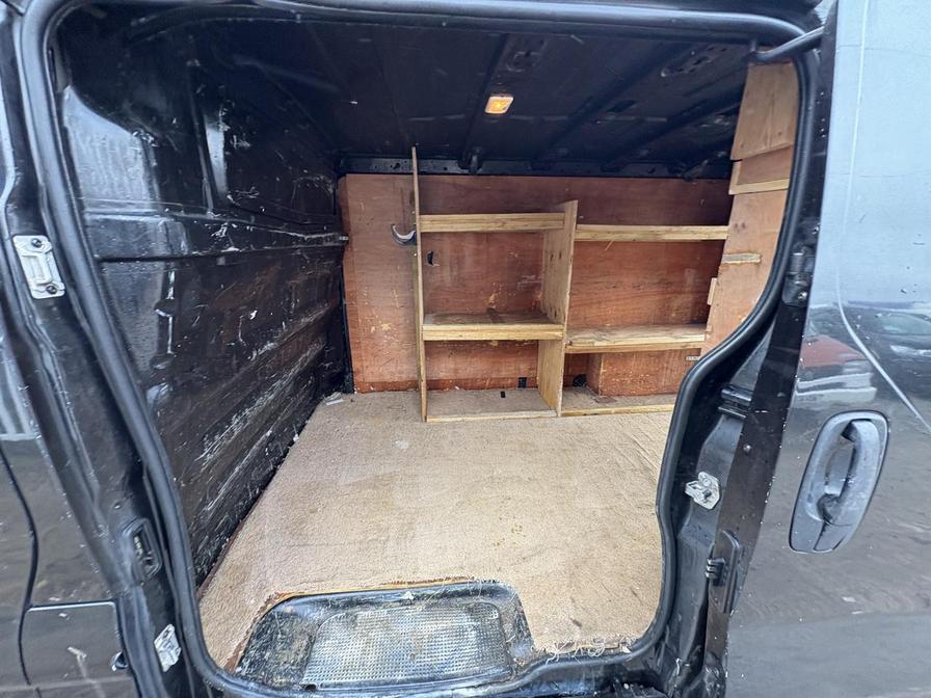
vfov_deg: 85.7
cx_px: 466
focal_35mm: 14
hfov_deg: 102.1
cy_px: 349
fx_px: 377
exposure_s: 1/99
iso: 160
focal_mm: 2.22
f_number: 2.2
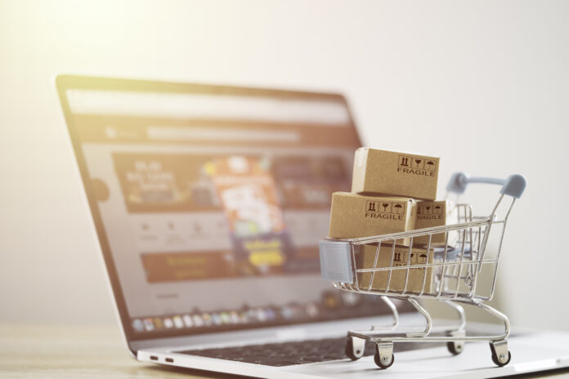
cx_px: 284
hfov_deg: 22.6
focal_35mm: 90
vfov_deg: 15.2
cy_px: 190
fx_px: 1422
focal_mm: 90
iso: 640
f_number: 2.8
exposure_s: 1/125
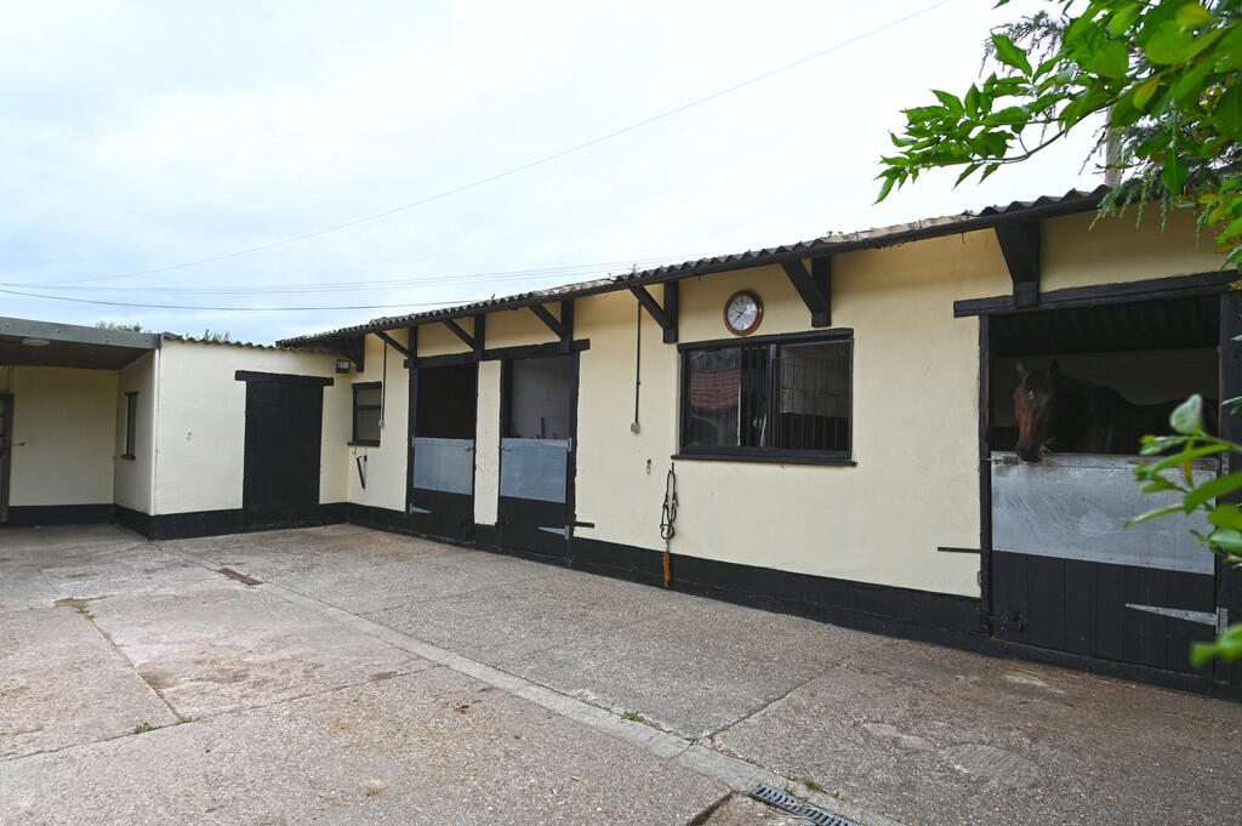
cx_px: 621
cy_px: 413
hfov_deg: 84.0
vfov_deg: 61.8
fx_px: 689
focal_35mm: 20
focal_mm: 20
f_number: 5.6
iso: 100
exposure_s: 1/100
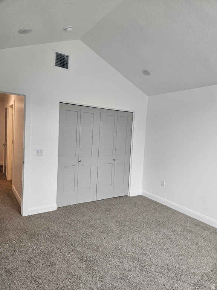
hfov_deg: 58.9
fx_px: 192
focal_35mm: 23
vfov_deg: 73.9
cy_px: 145
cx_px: 108
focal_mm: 5.4
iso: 125
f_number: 1.8
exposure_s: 1/120
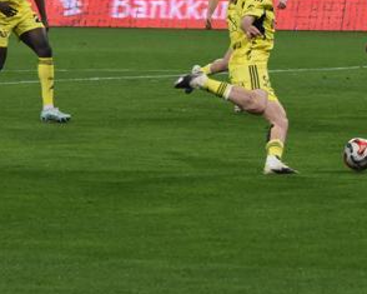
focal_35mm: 342
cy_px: 44
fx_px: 3713
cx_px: 323
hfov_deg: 5.6
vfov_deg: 4.5
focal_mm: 116
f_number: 5.6
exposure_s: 1/800
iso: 3200
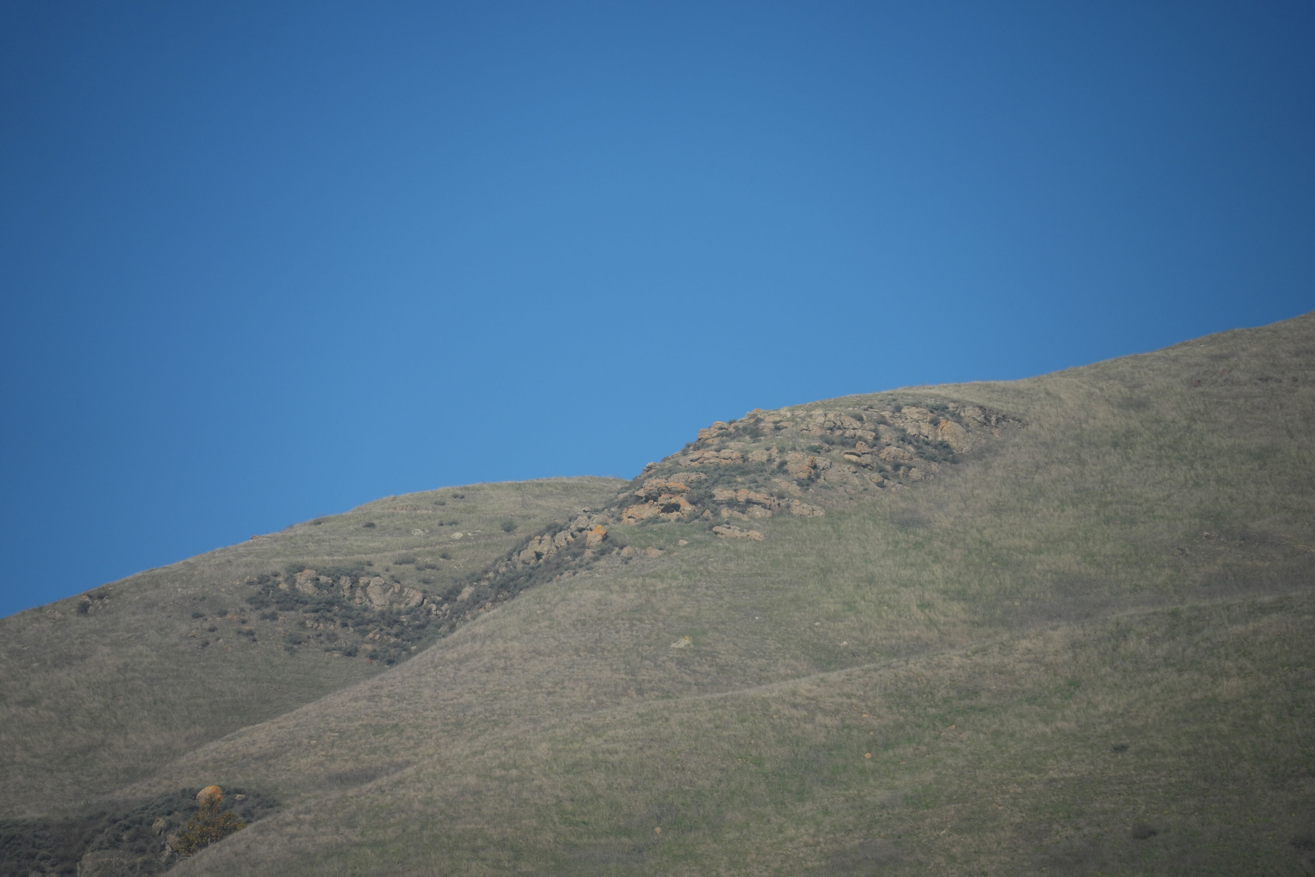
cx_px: 658
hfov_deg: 9.2
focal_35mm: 223
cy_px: 438
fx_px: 8145
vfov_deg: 6.2
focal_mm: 223
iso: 400
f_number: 7.1
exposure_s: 1/2000
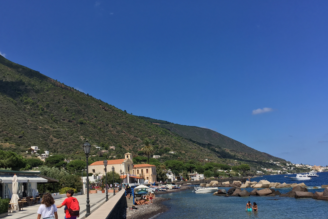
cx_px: 162
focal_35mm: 39
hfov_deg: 49.6
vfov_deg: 34.2
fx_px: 355
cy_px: 126
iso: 25
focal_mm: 4.15
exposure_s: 1/2024
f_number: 2.2
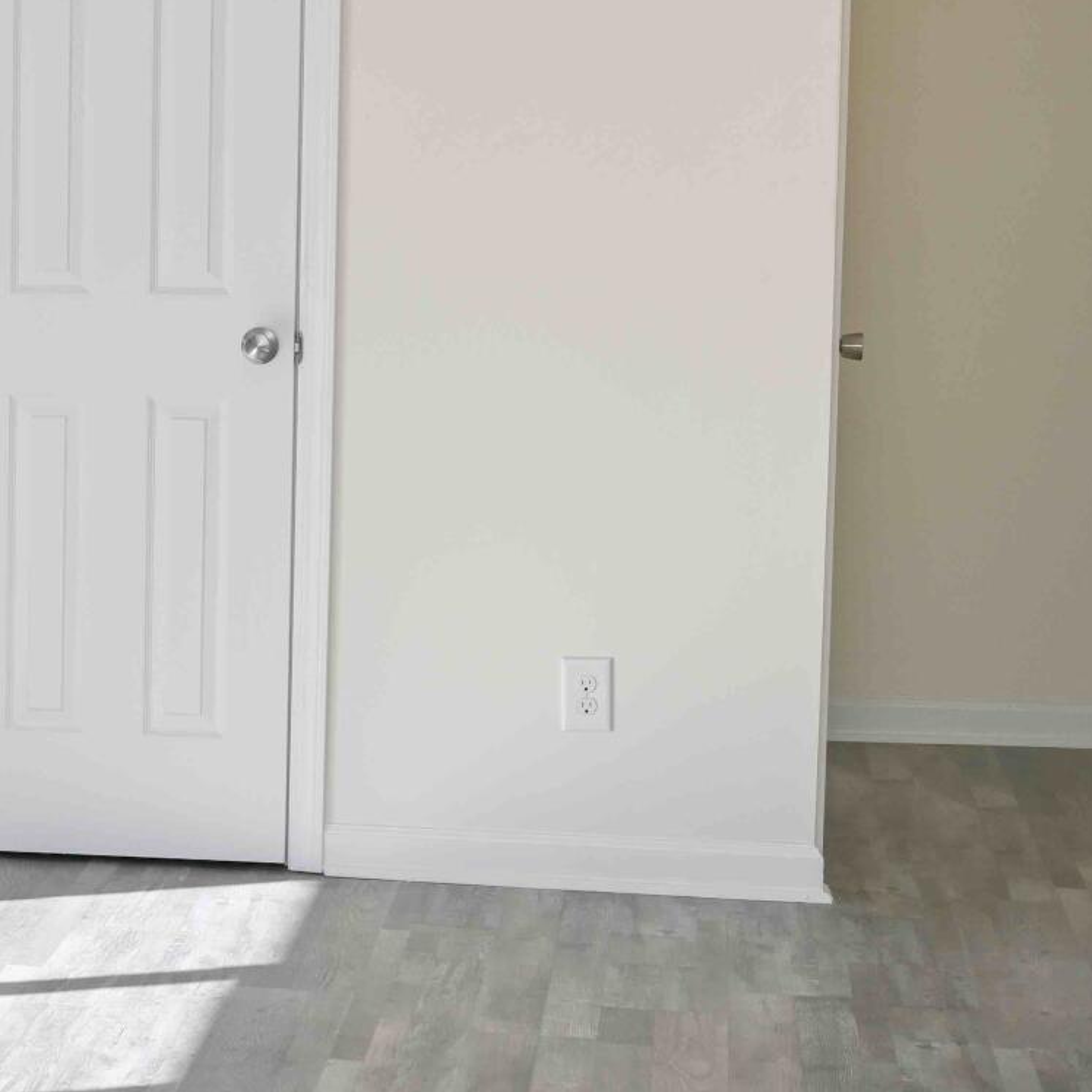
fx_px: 4140
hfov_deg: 14.2
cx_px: -497
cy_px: 520
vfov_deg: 15.0
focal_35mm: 116
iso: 100
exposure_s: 1/160
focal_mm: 34
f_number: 6.3
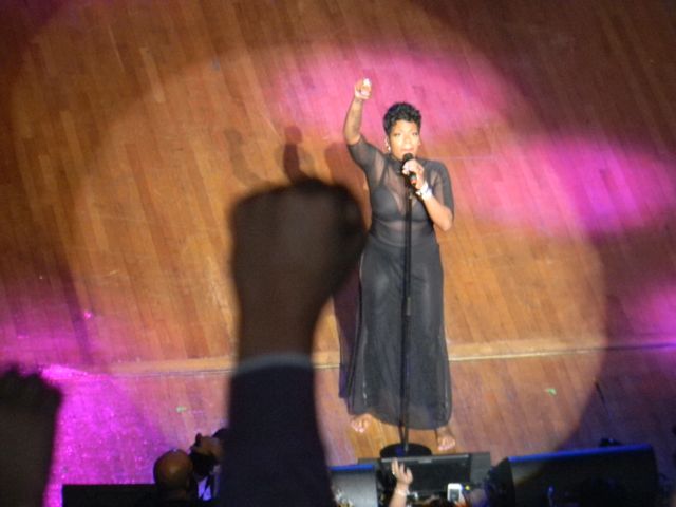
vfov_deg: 3.6
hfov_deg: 4.8
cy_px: 254
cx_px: 338
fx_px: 8085
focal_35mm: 414
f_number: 5.4
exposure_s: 1/60
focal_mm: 75
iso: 800
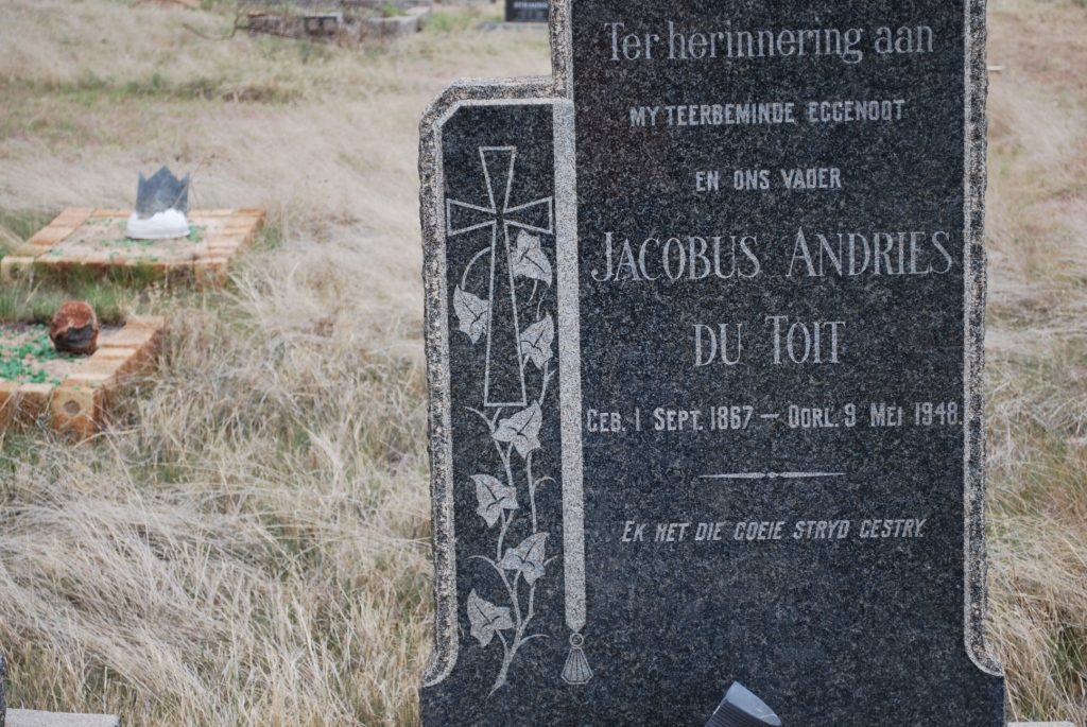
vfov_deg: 16.6
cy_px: 364
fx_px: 2493
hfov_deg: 24.6
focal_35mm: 82
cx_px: 544
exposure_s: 1/125
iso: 200
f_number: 5.6
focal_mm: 55
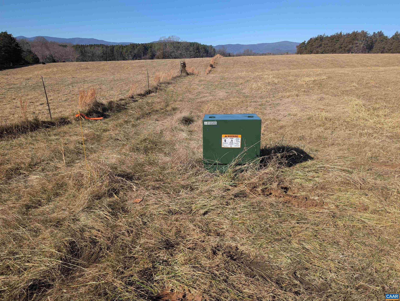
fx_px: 278
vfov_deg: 56.9
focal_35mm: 24
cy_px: 150
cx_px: 200
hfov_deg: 71.5
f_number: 1.85
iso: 46
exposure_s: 1/2058
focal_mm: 6.81
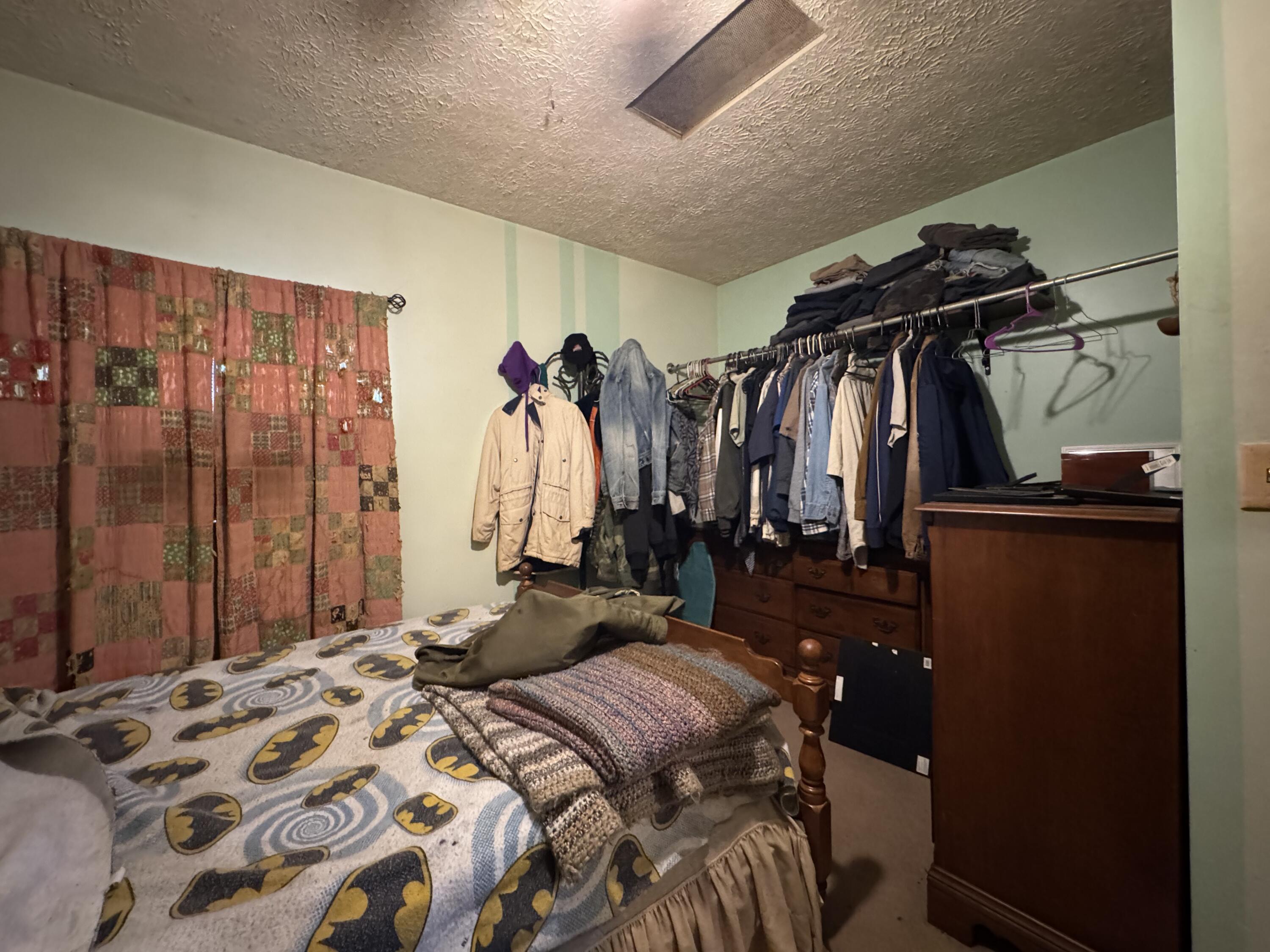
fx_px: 514
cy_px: 476
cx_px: 635
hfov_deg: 102.1
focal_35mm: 14
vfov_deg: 85.7
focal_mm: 2.22
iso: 1250
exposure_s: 1/40
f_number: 2.2
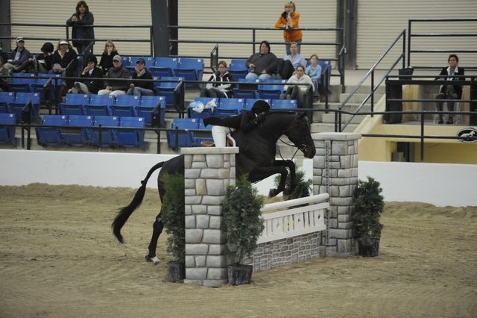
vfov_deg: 6.9
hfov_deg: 10.3
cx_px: 238
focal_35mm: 200
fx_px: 2649
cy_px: 159
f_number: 2.8
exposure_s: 1/400
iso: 6400
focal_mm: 200
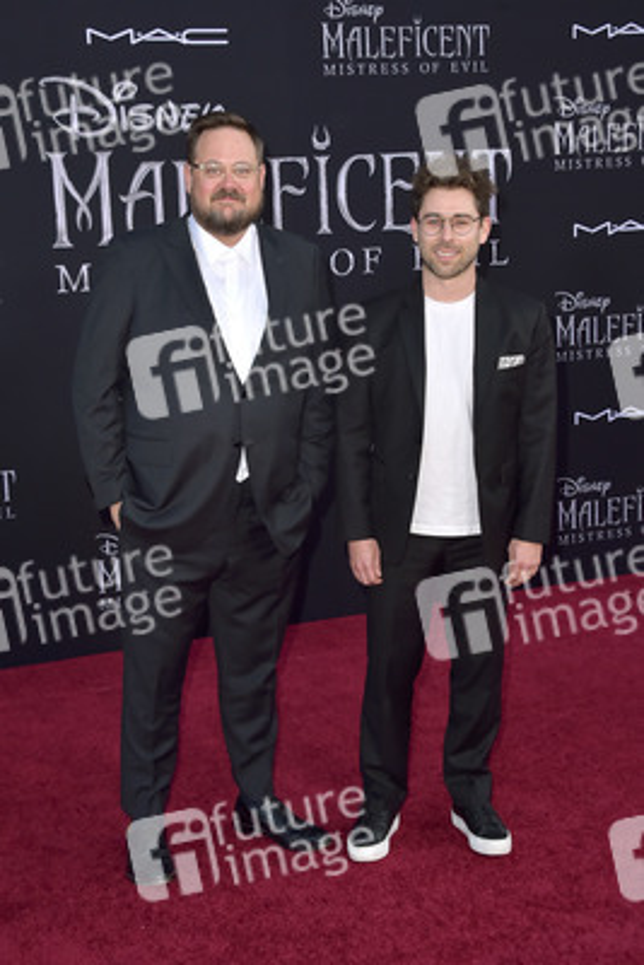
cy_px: 482
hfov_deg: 28.1
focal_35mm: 48
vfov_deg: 41.1
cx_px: 322
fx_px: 1287
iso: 400
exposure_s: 1/250
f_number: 7.1
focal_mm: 48
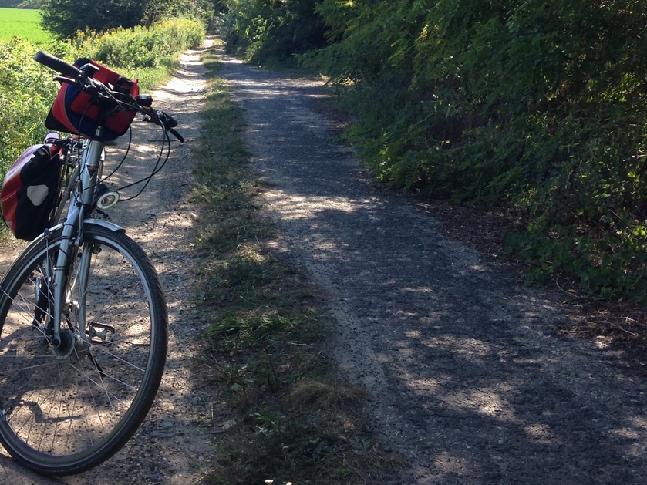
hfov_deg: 32.3
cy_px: 174
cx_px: 189
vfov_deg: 24.7
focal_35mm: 59
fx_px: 1103
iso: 50
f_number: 2.4
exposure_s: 1/361
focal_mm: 4.12
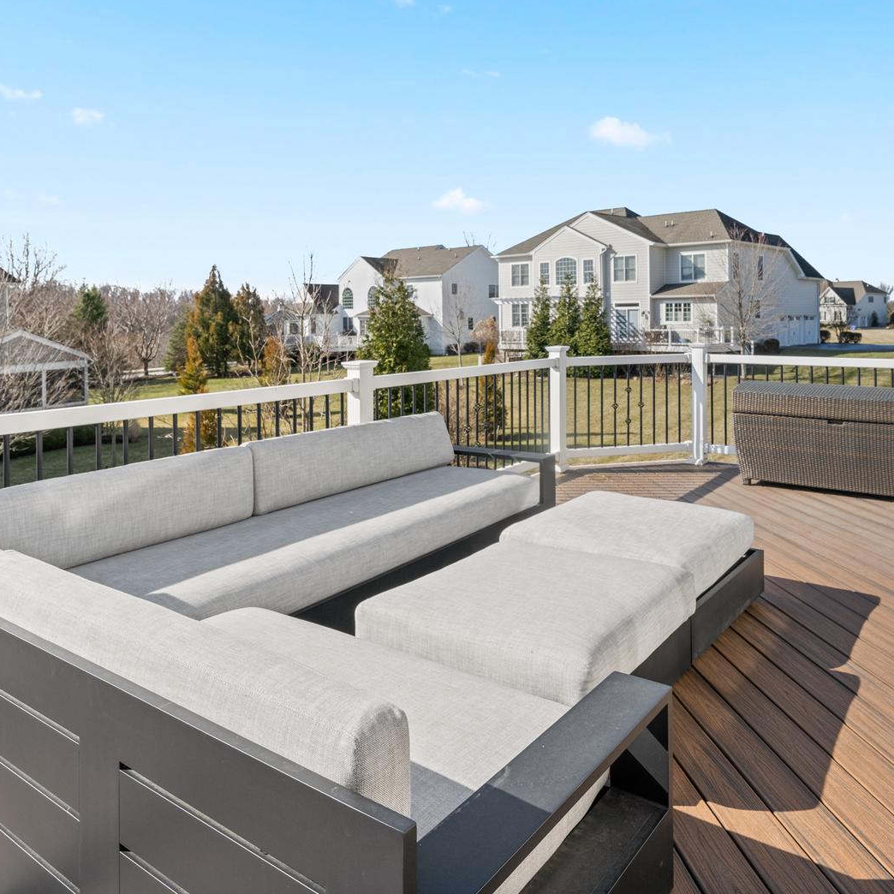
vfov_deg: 60.1
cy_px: 314
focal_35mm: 26
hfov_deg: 60.7
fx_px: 755
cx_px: 539
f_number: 6.3
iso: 320
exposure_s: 1/500
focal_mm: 15.5
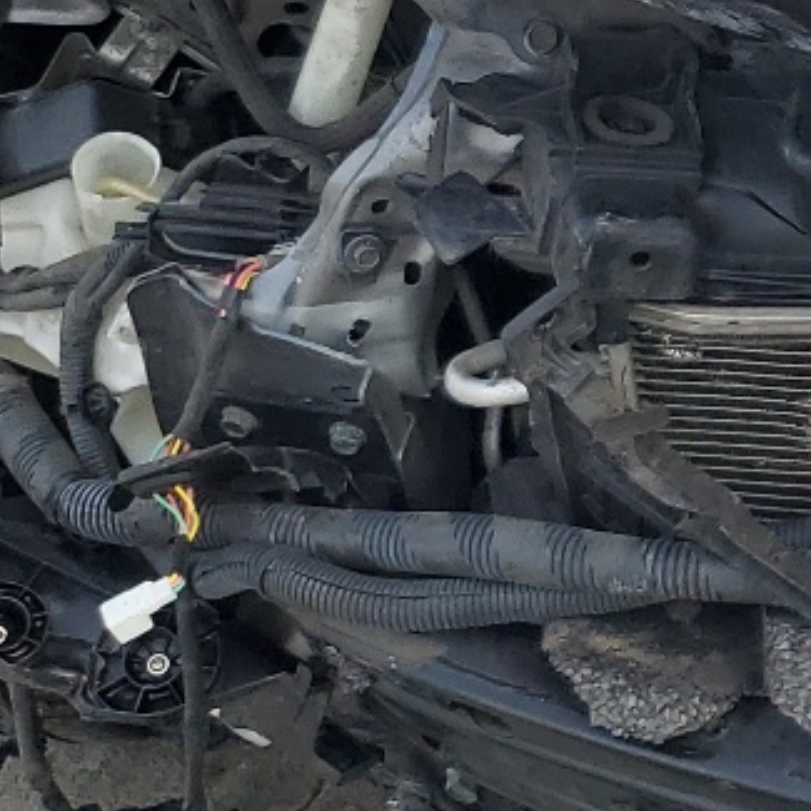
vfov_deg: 15.3
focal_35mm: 113
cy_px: 115
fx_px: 2995
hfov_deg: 14.1
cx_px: 1343
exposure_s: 1/1111
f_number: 1.5
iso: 50
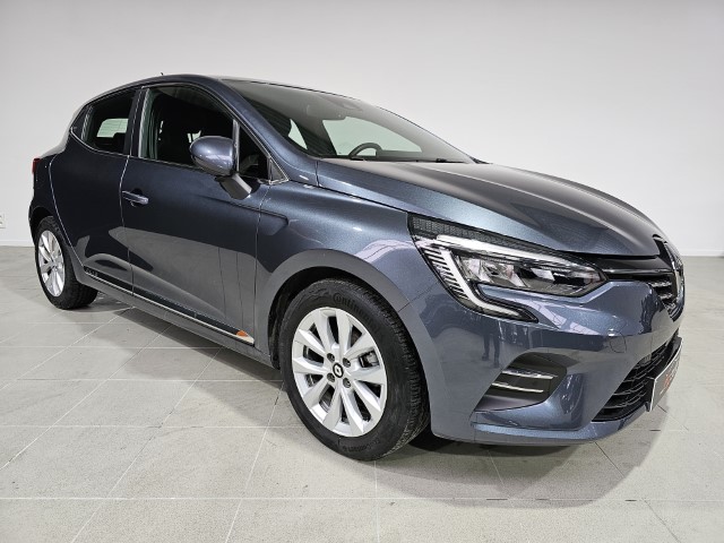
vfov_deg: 58.9
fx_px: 481
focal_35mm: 23
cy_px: 272
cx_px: 362
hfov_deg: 73.9
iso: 200
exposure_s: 1/180
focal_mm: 6.3
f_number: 1.7
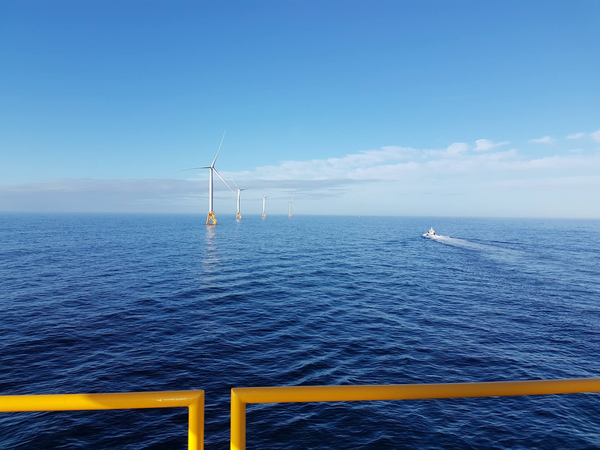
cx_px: 300
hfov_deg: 67.3
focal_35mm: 26
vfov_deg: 53.1
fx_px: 451
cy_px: 225
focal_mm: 4.2
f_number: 1.7
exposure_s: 1/1572
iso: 40
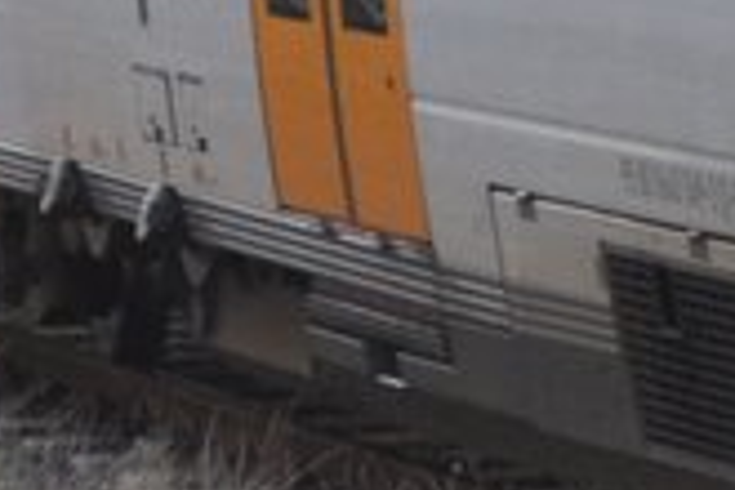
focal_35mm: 459
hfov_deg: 4.5
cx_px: 1180
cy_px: -53
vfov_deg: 3.0
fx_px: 9371
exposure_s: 1/125
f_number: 5.6
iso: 400
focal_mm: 42
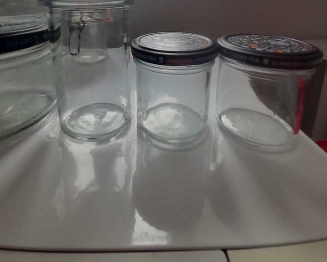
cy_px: 33
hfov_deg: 83.3
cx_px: 156
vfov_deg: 61.4
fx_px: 184
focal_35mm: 19
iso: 40
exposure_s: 1/146
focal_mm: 1.42
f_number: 2.2
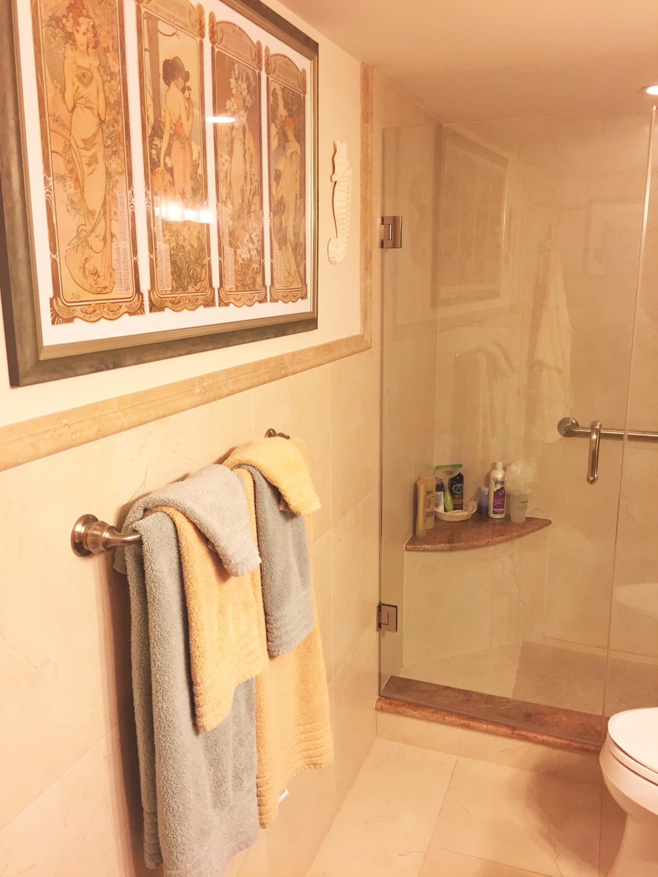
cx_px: 329
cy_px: 438
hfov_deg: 48.2
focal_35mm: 29
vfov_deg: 61.7
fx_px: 735
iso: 80
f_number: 2.2
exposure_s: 1/30
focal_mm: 4.15
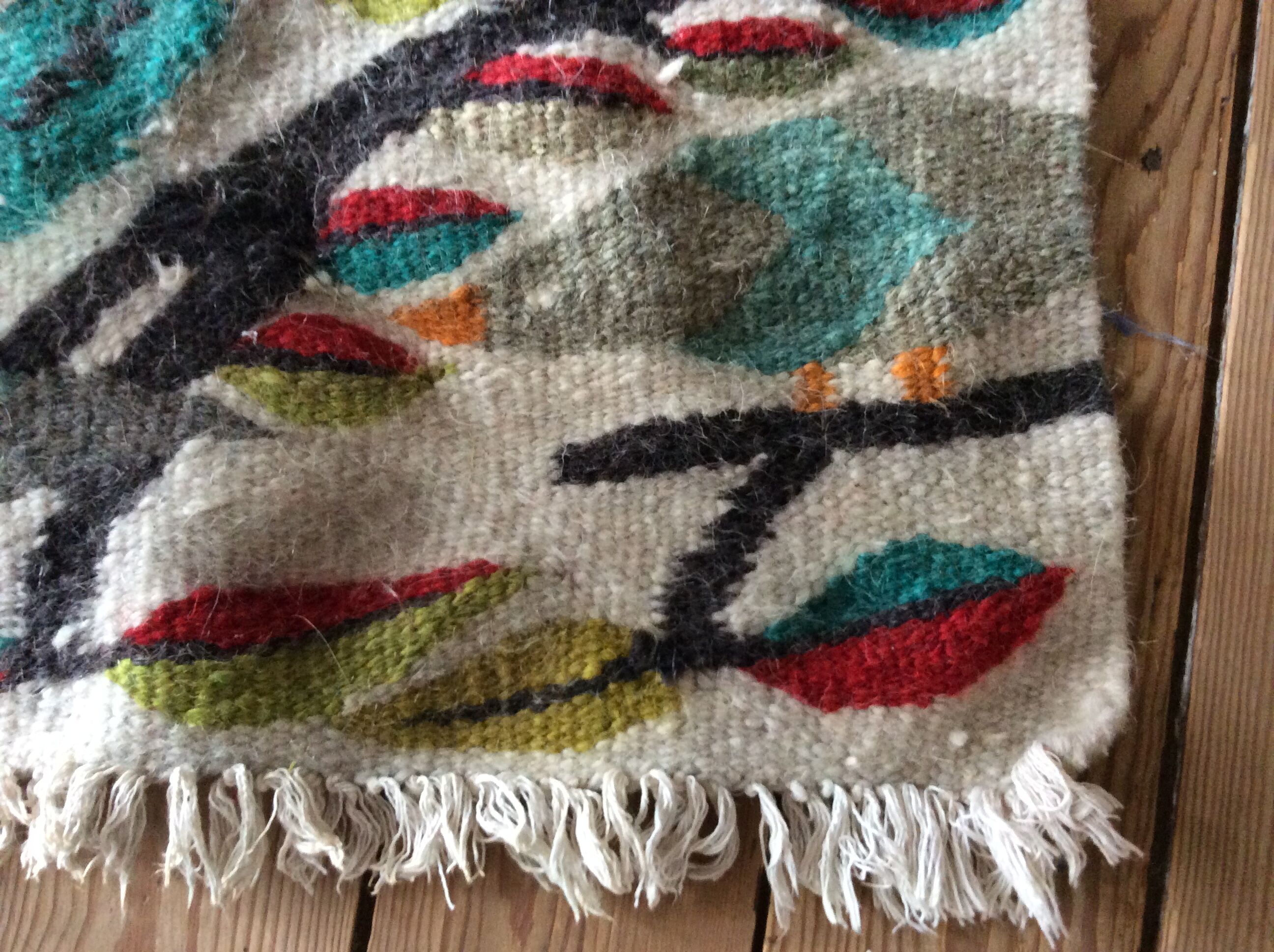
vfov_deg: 44.1
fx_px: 1176
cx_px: 637
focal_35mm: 32
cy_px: 476
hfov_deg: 56.9
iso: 200
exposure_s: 1/25
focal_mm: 3.3
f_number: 2.4
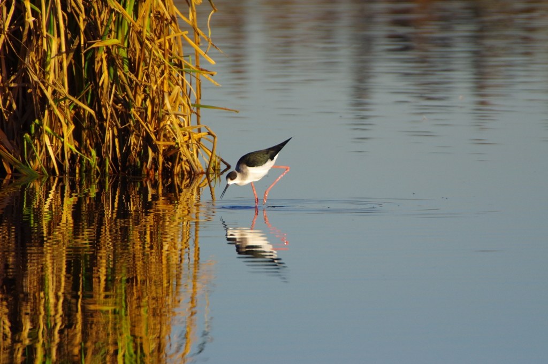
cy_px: 182
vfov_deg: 1.5
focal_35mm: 945
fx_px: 14373
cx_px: 274
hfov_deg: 2.2
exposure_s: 1/2000
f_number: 8
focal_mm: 630
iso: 800
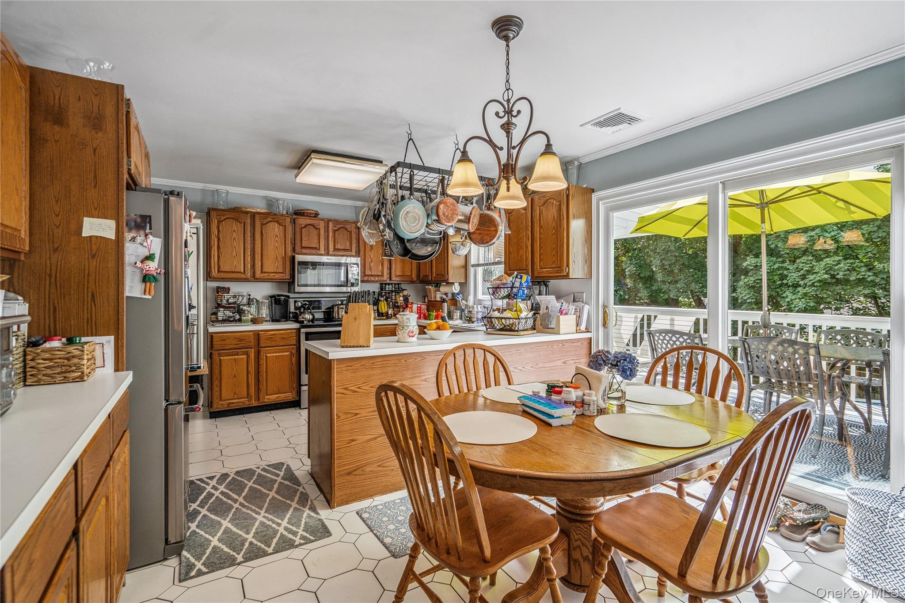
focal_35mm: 16
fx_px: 402
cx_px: 452
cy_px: 302
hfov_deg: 96.7
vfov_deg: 73.7
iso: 160
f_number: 5.6
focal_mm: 16
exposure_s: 1/80
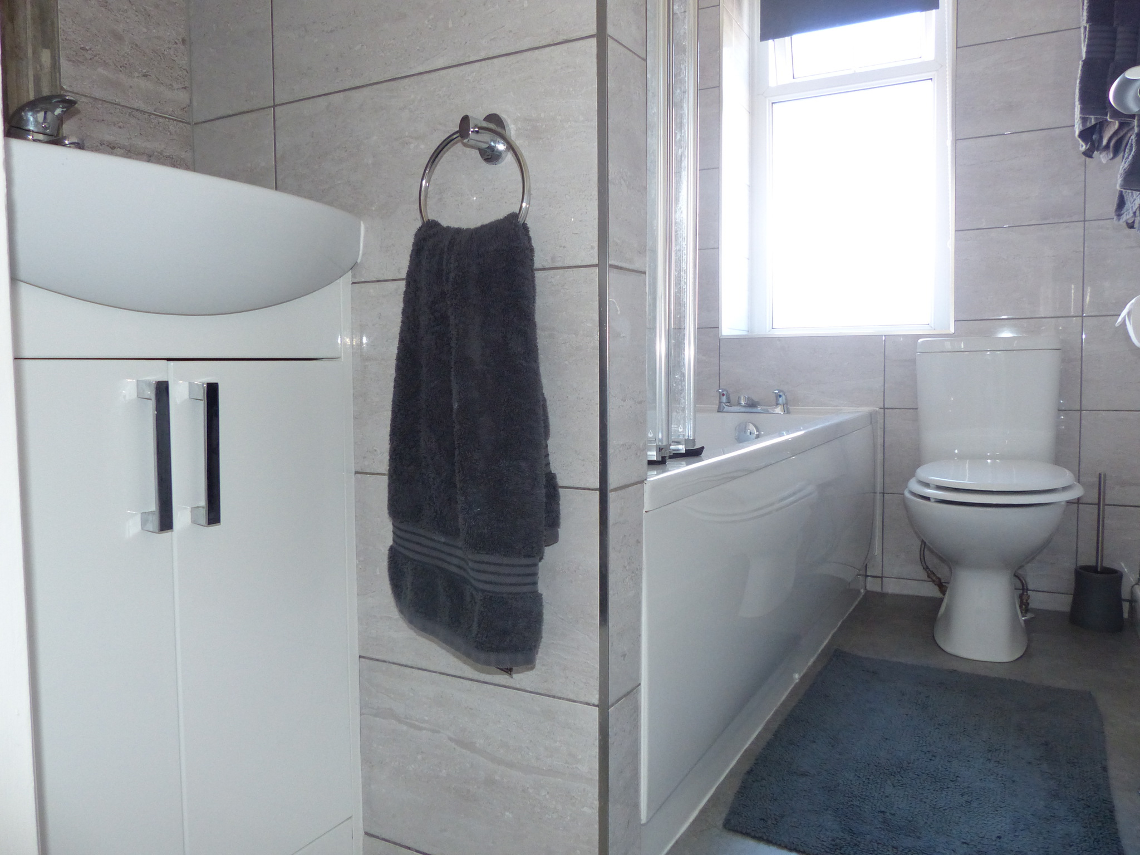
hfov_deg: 69.4
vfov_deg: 54.9
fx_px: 823
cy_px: 428
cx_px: 570
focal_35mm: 25
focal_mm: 4.5
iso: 320
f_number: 2.8
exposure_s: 1/60
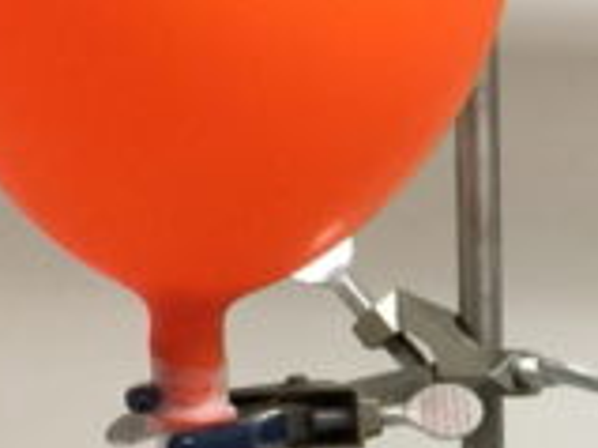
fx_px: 2520
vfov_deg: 9.9
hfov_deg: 13.1
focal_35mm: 146
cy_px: 644
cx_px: 748
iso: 50
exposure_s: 1/30
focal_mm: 4.15
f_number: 2.2
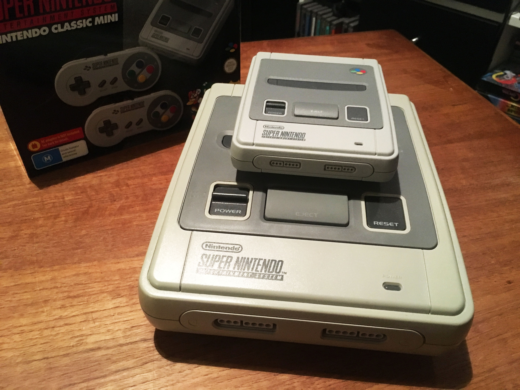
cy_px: 195
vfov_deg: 48.2
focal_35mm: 29
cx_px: 260
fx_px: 436
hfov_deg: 61.7
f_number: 2.2
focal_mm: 4.15
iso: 320
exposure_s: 1/17
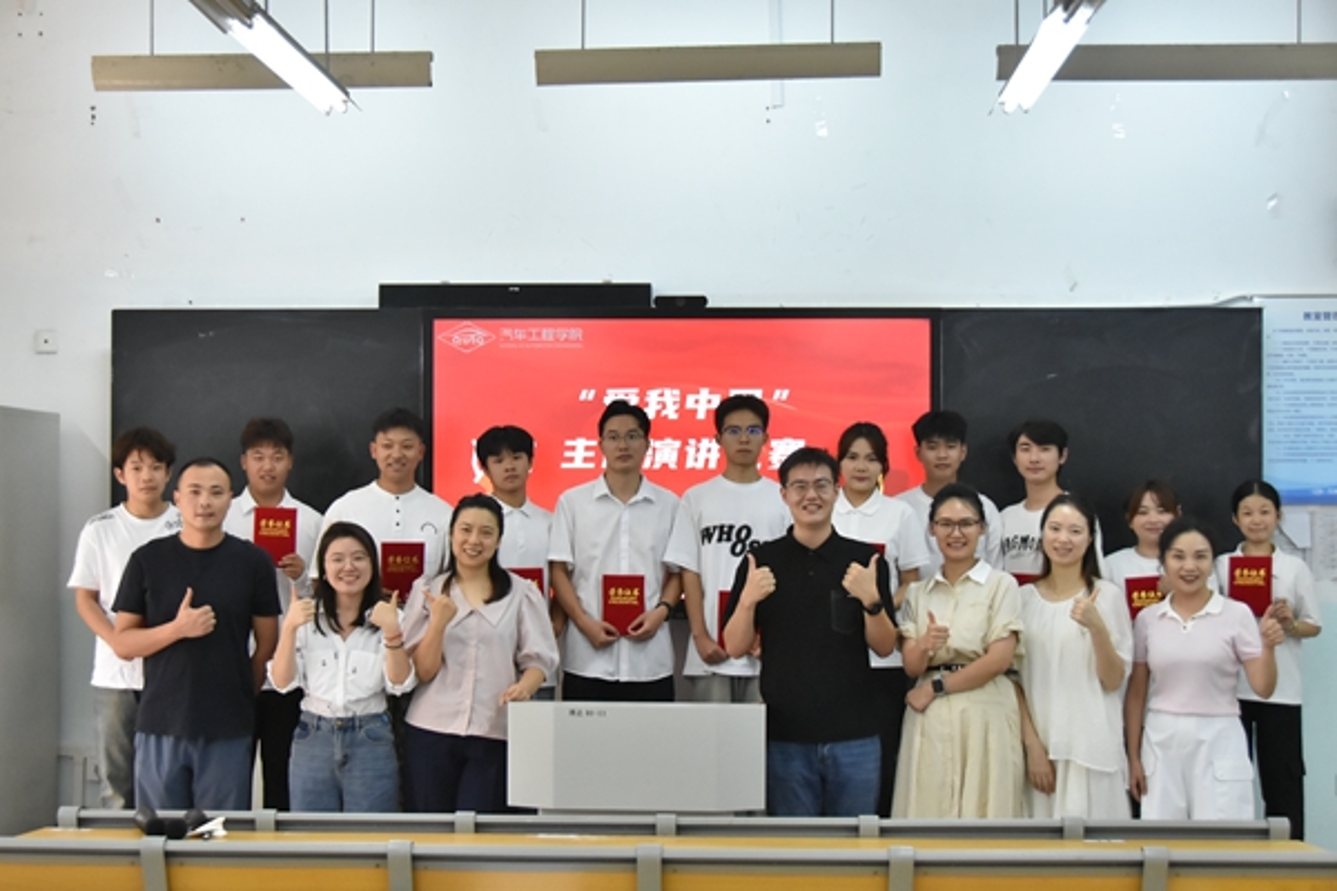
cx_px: 668
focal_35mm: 52
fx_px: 1950
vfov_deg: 25.8
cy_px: 446
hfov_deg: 37.9
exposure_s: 1/200
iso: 2000
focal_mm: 35
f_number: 4.2
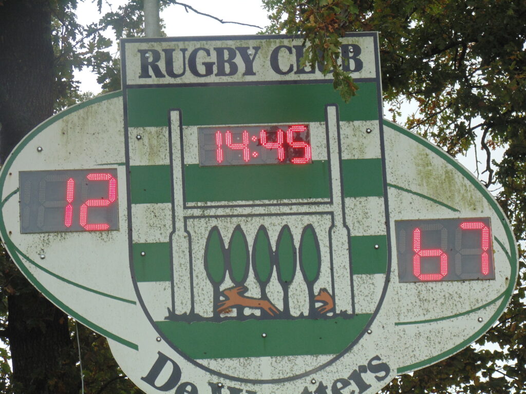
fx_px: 2355
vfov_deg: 9.6
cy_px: 197
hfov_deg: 12.7
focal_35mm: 155
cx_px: 263
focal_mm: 27.8
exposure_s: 1/125
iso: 100
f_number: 5.2
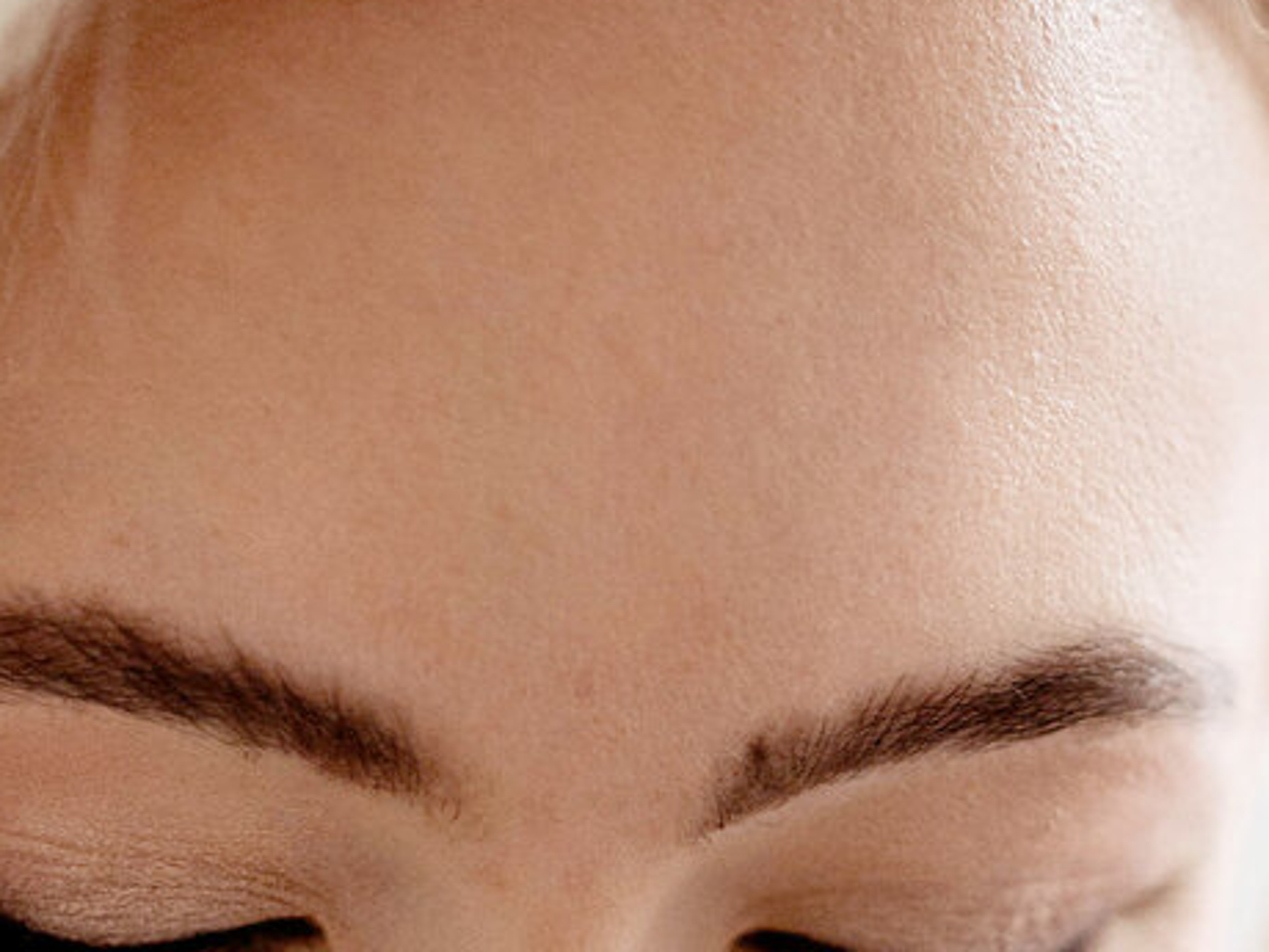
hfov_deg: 6.2
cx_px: -113
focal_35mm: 320
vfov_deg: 4.6
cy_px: 1454
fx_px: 11731
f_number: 1.8
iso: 1250
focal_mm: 85
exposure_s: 1/200
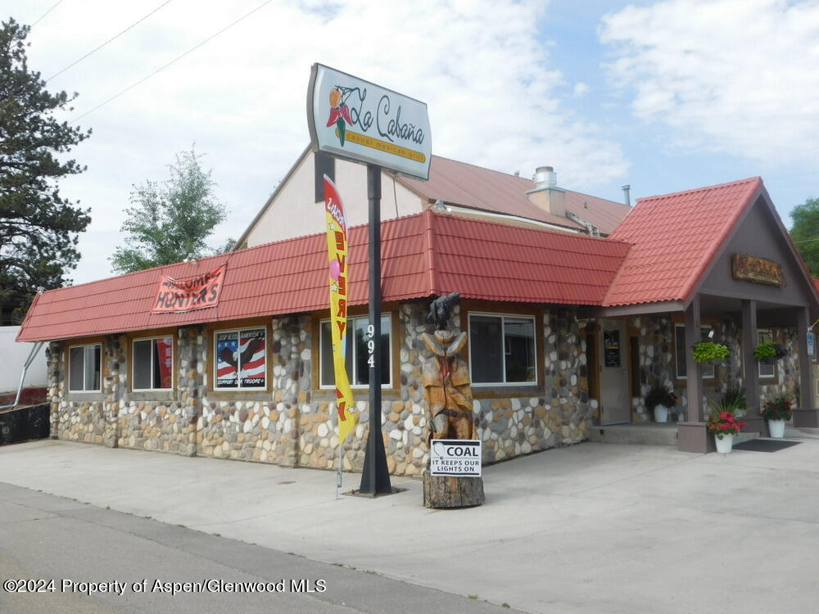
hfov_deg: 51.4
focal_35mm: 36
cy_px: 307
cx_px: 410
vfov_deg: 39.7
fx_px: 852
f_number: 3.5
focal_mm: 6.3
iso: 125
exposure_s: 1/1000
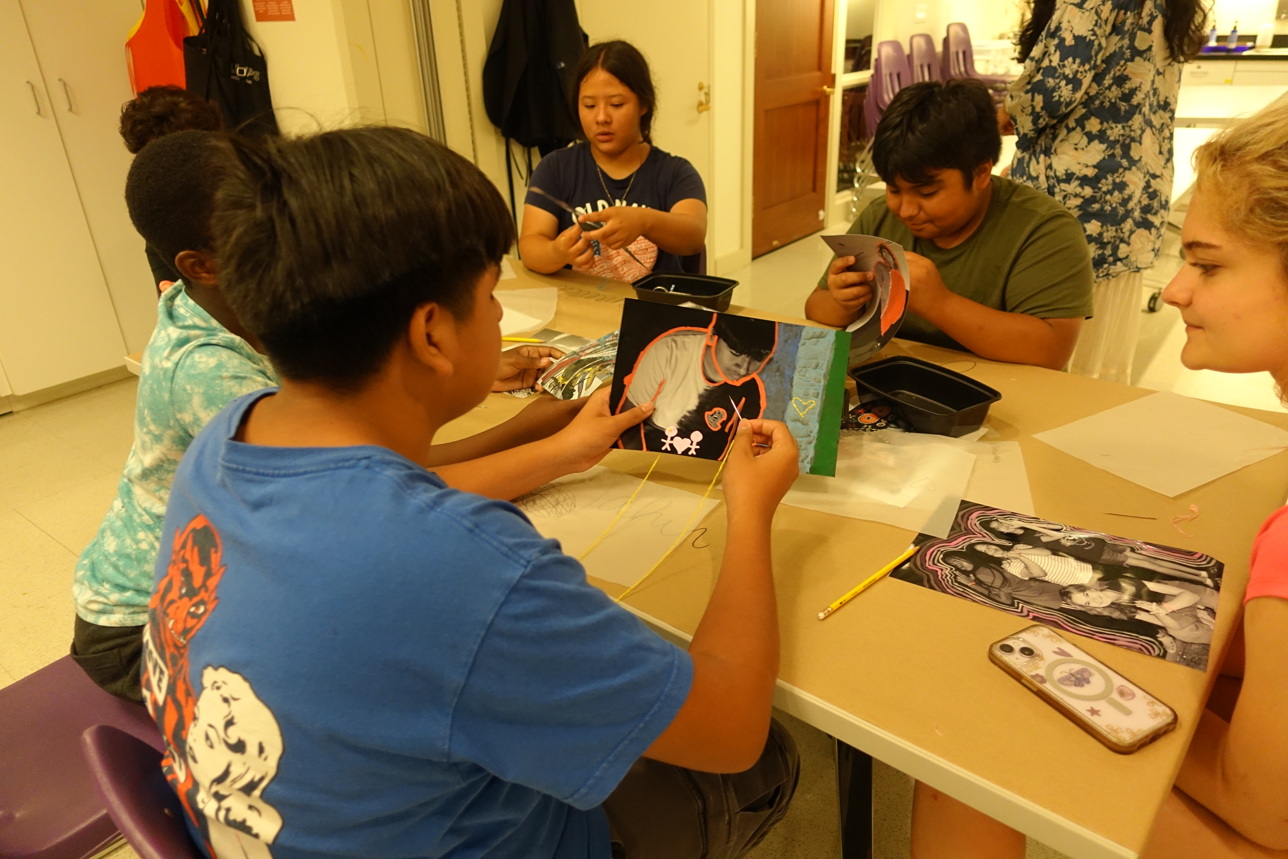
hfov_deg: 73.7
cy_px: 430
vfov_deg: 53.1
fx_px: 859
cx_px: 644
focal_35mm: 24
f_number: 1.8
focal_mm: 8.8
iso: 800
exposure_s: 1/160
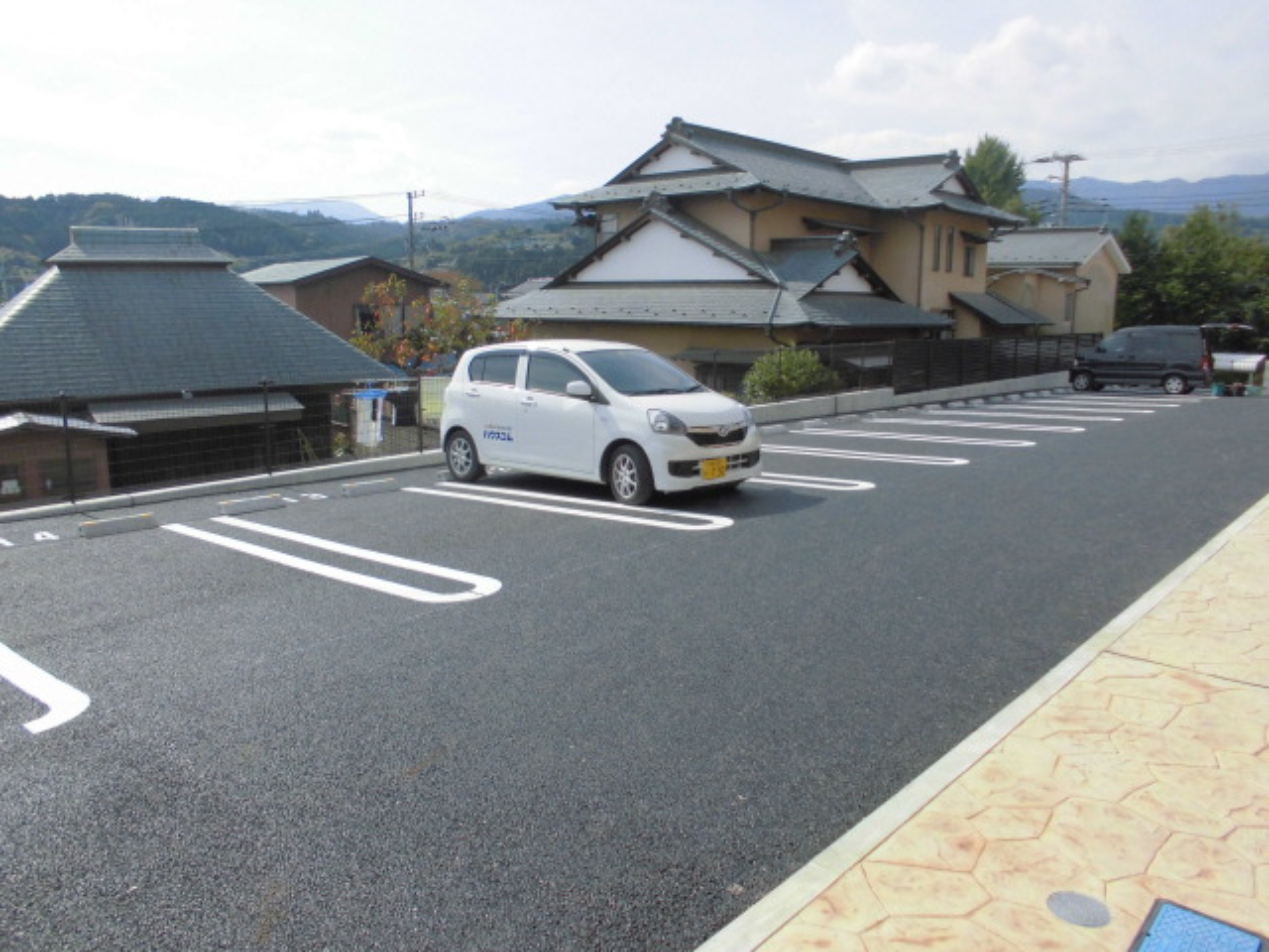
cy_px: 476
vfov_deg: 53.1
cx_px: 634
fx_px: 953
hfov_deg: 67.3
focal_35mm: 26
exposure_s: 1/800
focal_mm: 4.6
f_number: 3.5
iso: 100
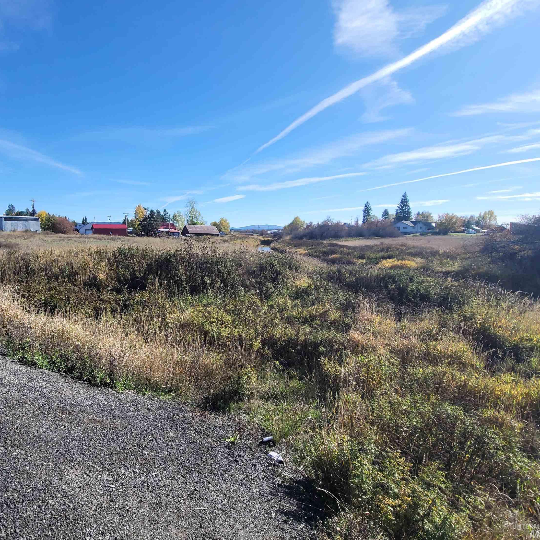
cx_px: 195
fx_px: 282
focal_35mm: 16
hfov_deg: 85.3
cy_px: 270
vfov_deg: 87.4
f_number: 2.2
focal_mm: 2.2
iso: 64
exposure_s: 1/1533
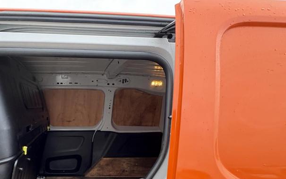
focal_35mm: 22
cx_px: 83
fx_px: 172
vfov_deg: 49.5
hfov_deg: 75.6
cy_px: 159
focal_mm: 2.22
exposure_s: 1/99
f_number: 2.2
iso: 160
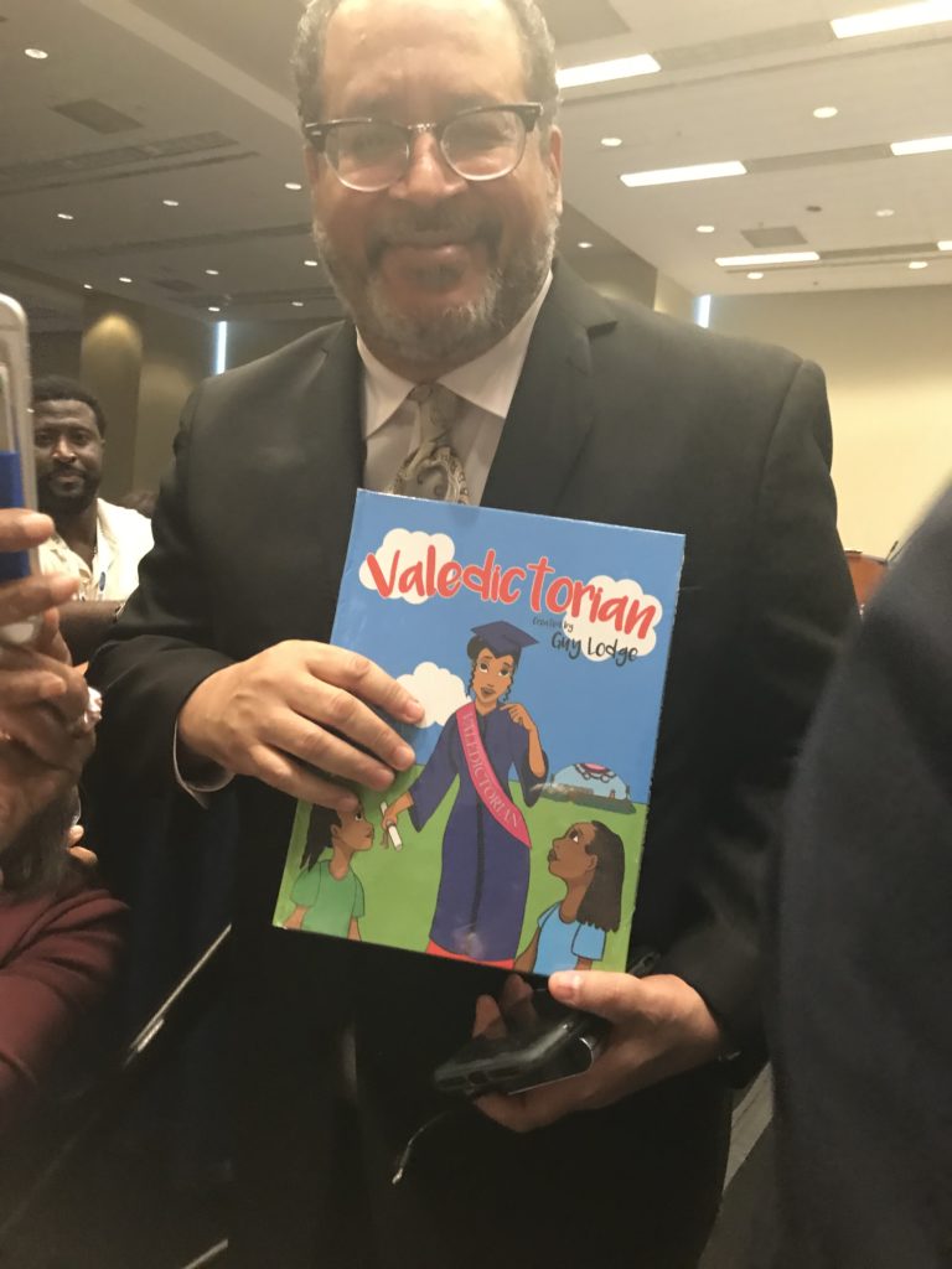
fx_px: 1027
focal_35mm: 28
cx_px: 476
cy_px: 634
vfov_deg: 63.4
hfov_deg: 49.7
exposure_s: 1/15
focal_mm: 3.99
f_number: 1.8
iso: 100
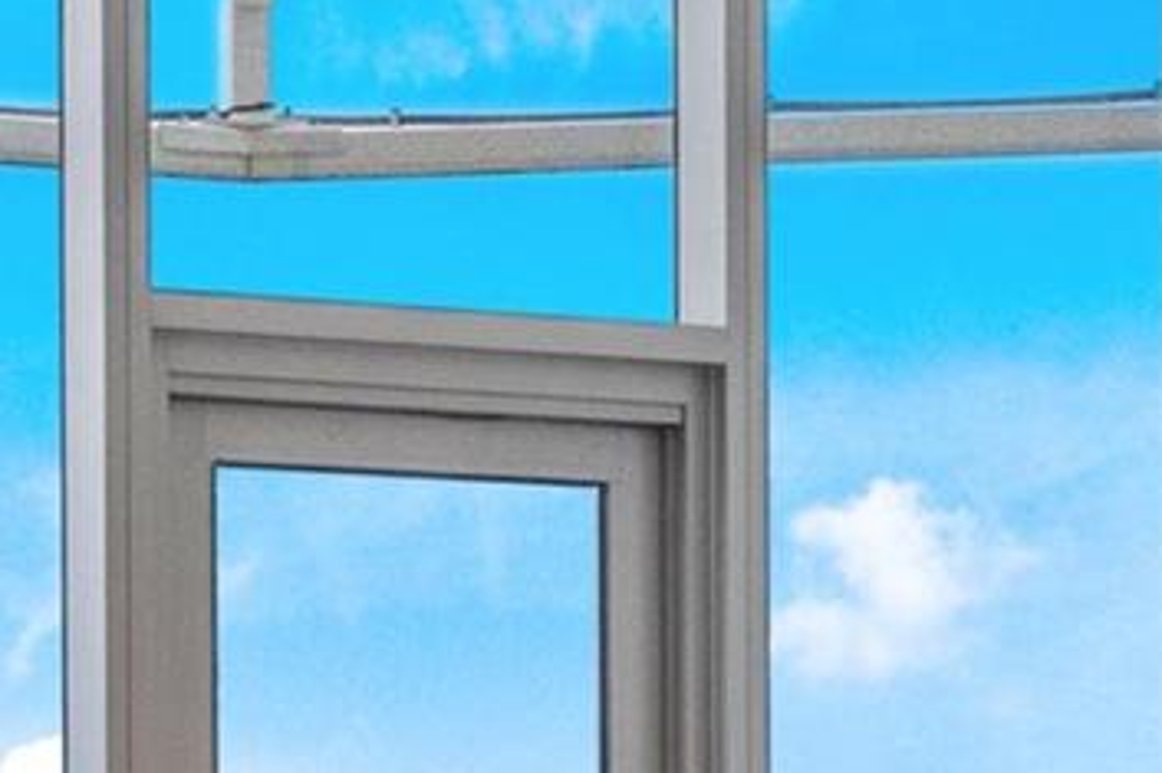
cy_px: 1377
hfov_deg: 12.5
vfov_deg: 8.1
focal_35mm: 163
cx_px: 158
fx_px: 5259
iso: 1000
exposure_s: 1/1600
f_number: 5
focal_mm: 24
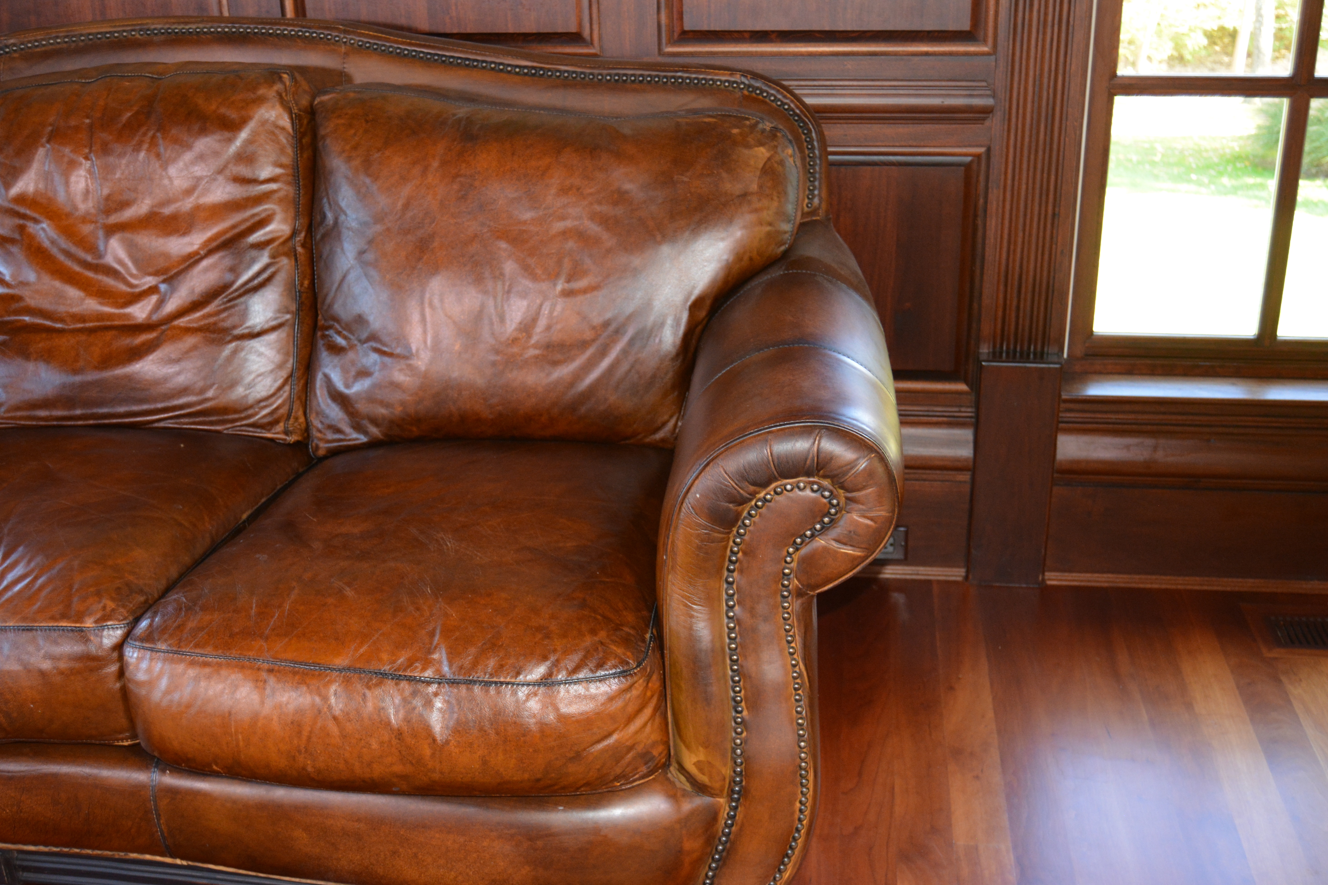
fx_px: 1475
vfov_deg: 33.4
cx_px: 652
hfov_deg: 48.5
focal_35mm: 40
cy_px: 435
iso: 1250
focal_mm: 26
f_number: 4
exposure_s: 1/60
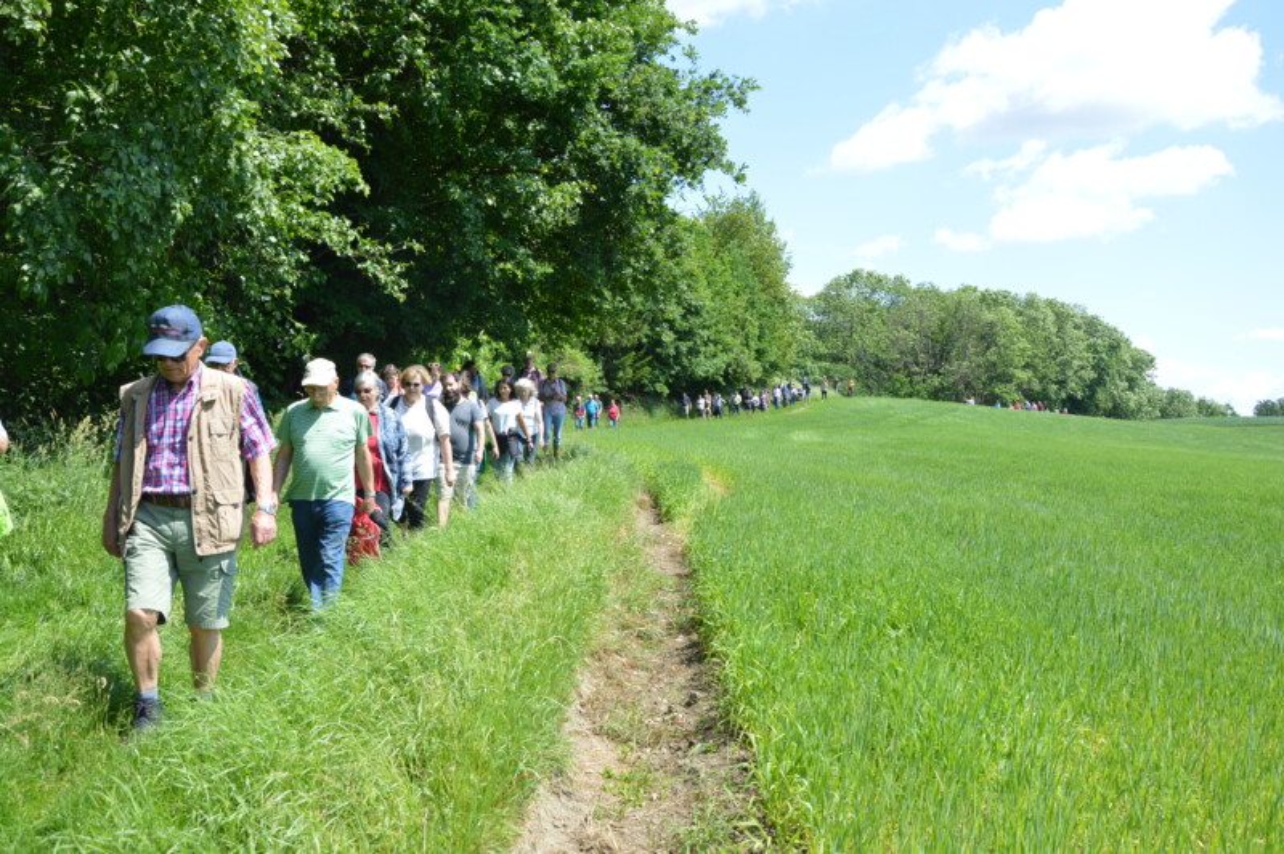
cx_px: 642
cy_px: 427
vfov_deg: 39.9
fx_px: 1176
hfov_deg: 57.3
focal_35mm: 33
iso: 100
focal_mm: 22
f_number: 6.3
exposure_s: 1/160
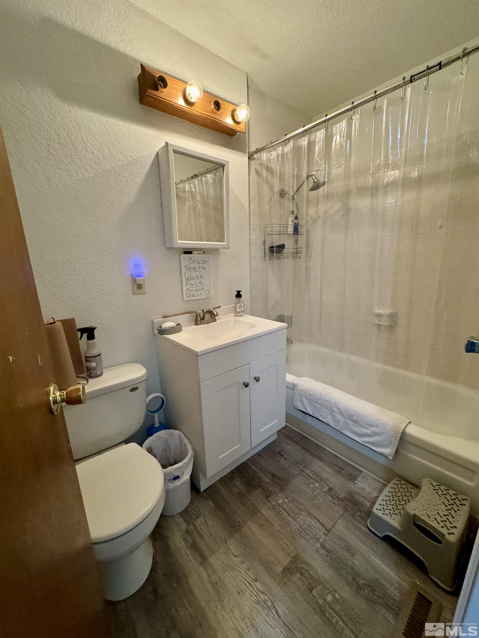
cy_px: 319
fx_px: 258
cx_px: 240
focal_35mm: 14
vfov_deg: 102.1
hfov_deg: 85.7
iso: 500
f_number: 2.2
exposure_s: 1/60
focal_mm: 2.22
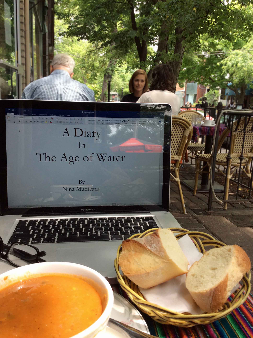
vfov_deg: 56.9
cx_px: 126
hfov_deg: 44.1
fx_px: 313
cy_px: 169
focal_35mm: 32
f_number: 2.4
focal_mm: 3.3
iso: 32
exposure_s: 1/133
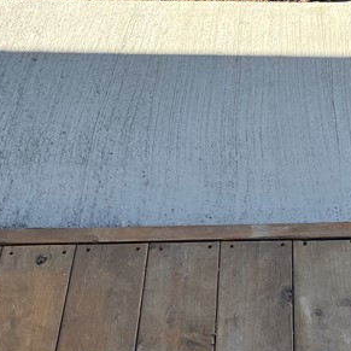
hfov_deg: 19.1
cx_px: 388
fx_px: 998
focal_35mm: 87
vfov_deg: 19.7
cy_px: 54
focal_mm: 3.99
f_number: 1.8
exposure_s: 1/639
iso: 32
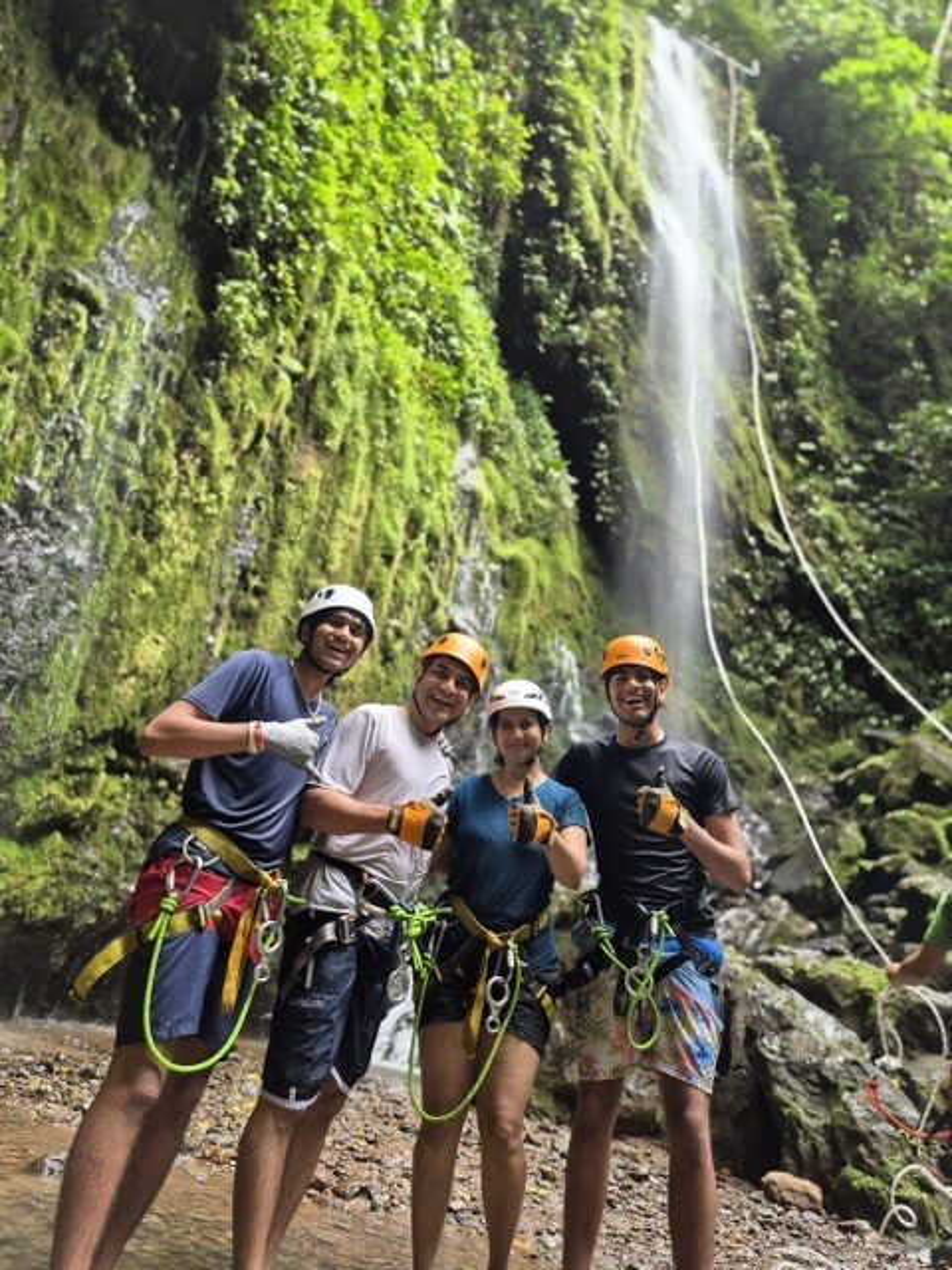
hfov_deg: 58.9
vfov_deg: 73.9
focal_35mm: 23
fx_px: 843
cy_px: 635
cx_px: 476
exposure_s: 1/120
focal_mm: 5.4
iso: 80
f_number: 1.8
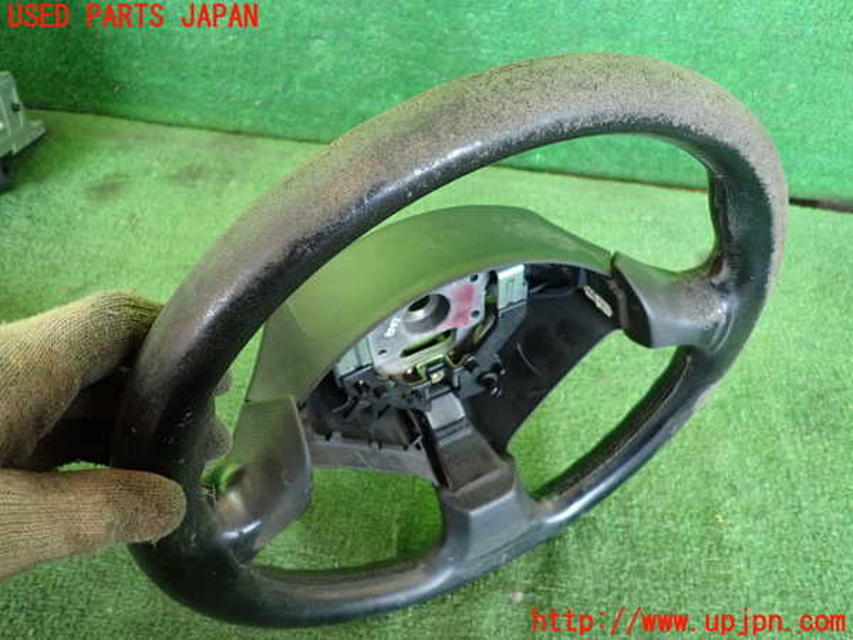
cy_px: 320
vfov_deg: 54.9
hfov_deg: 69.4
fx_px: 616
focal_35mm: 25
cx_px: 426
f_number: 2
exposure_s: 1/125
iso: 500
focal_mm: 4.5
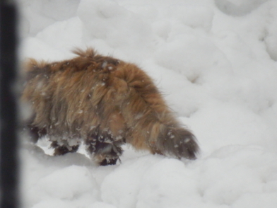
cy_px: 105
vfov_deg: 2.4
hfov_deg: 3.2
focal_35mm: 613
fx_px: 4905
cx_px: 141
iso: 500
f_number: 6.9
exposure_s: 1/250
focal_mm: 108
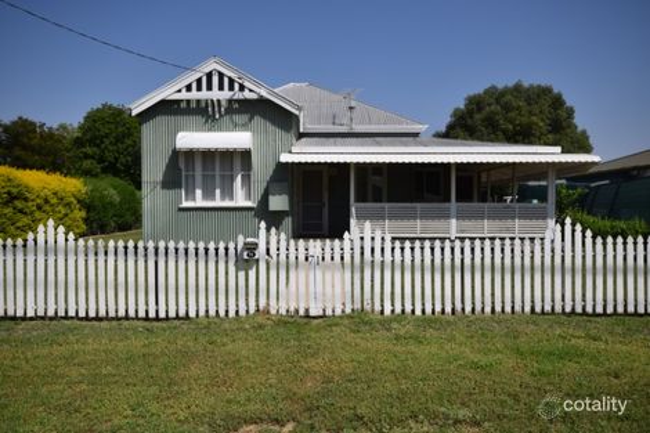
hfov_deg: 61.9
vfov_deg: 43.6
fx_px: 541
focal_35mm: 30
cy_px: 216
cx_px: 325
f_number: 11
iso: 200
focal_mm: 20
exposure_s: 1/500
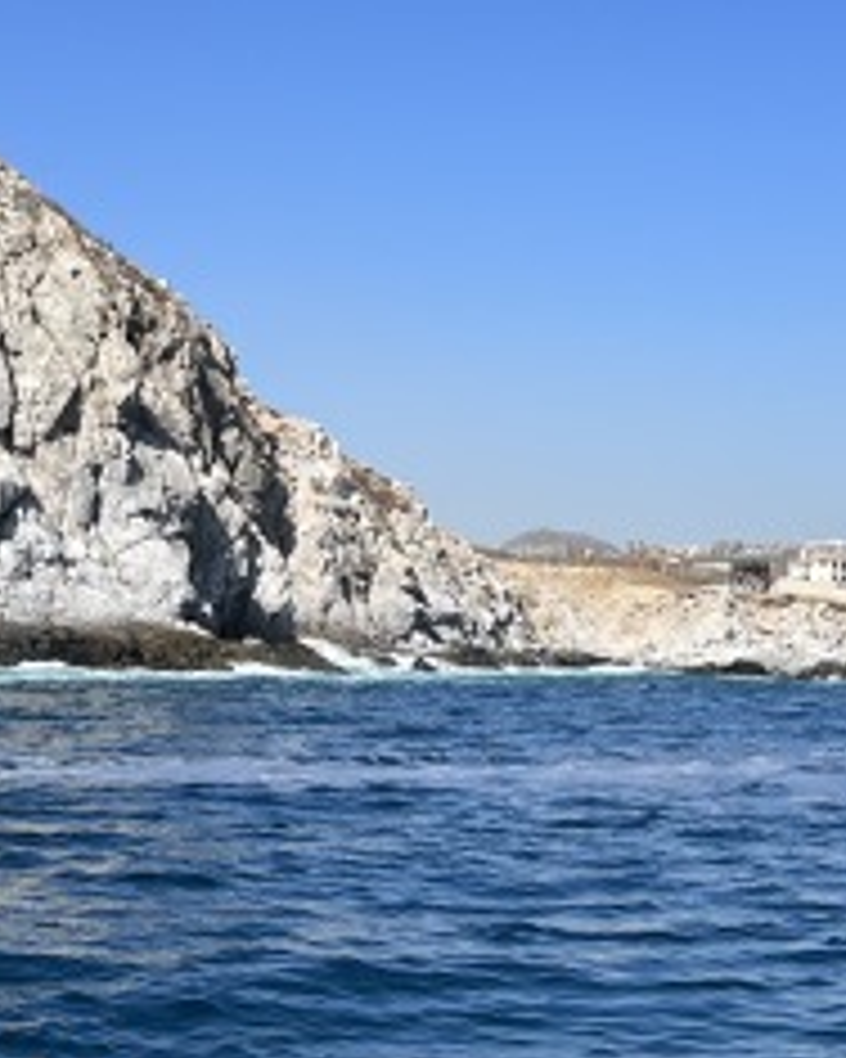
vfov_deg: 27.5
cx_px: 500
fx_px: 2160
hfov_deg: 22.1
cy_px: 518
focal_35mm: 69
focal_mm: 5.7
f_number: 1.5
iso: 50
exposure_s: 1/5076
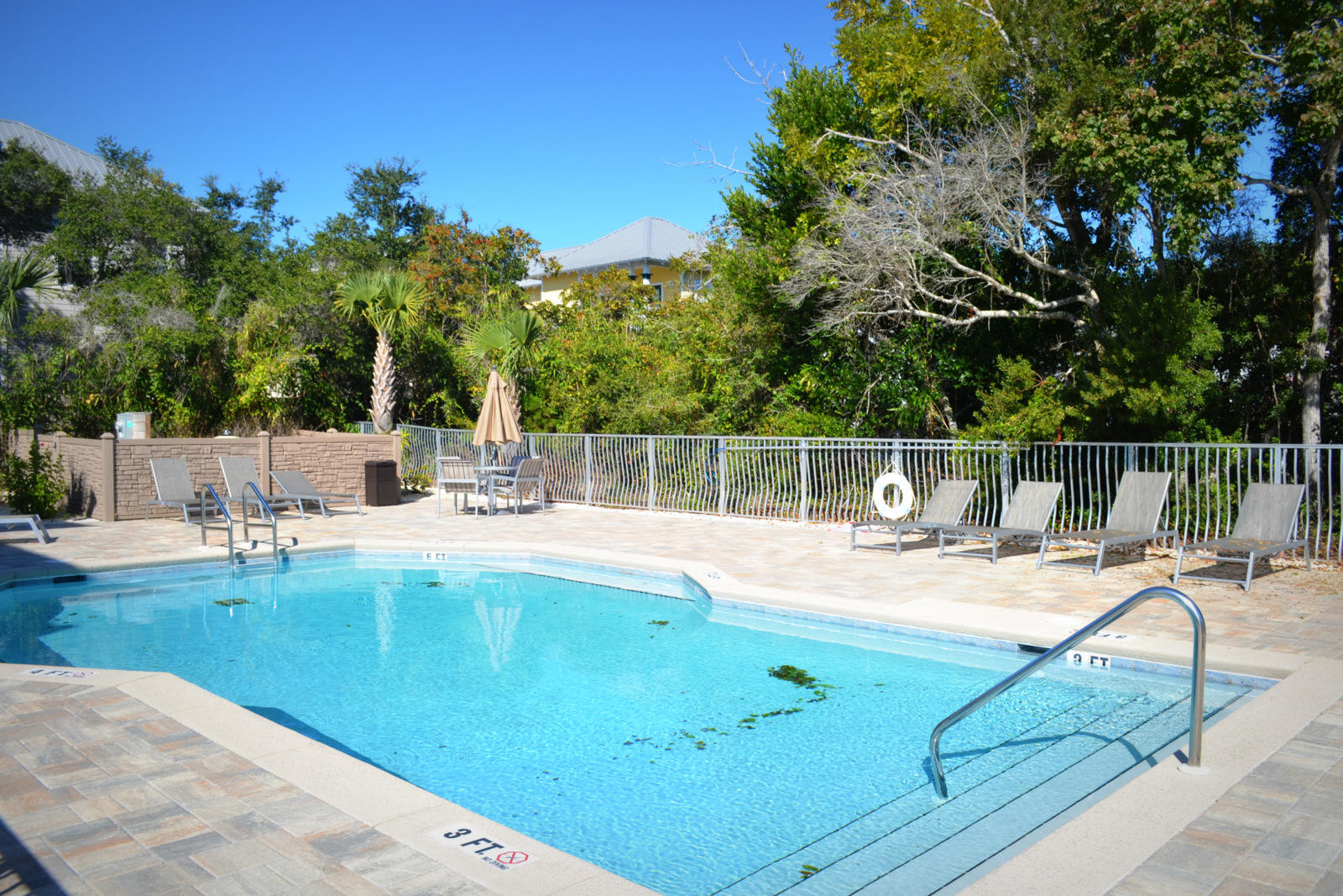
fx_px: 1007
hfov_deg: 67.4
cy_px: 448
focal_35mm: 27
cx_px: 672
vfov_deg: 47.9
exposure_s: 1/250
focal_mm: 18
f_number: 8
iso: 100
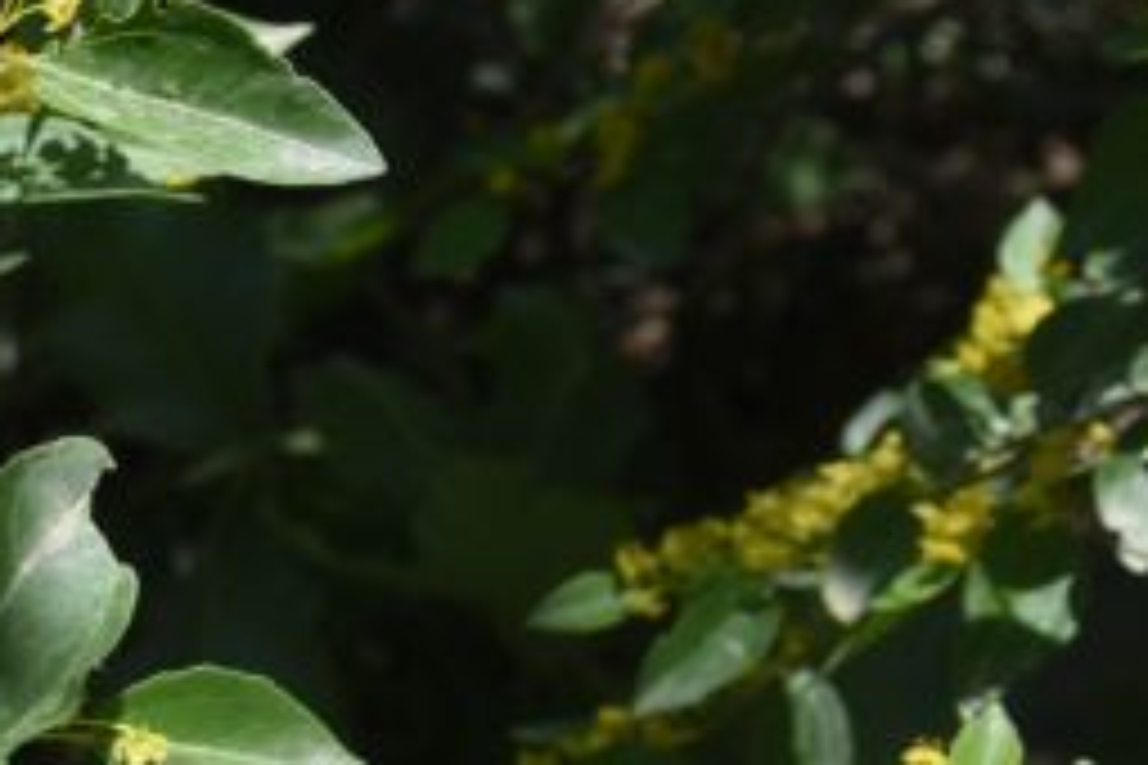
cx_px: -797
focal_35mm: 163
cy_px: 268
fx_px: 5197
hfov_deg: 11.8
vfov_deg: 8.4
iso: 100
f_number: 9
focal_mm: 32
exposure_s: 1/200
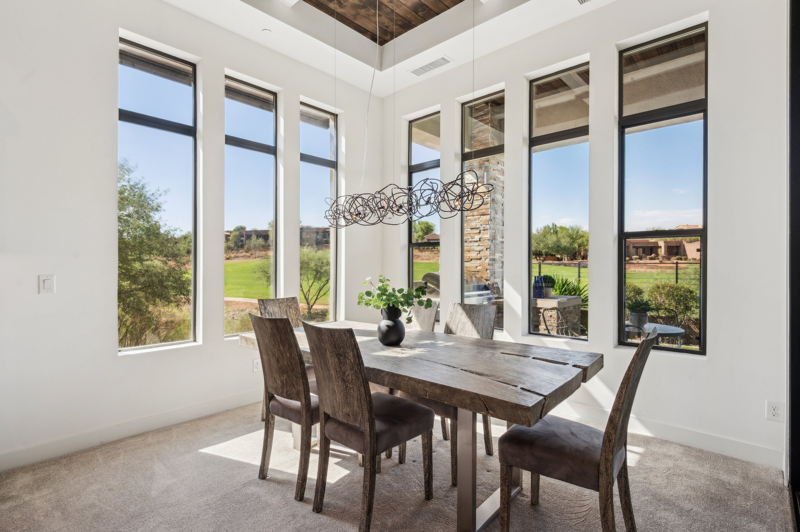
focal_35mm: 18
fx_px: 389
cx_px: 400
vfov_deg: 68.8
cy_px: 266
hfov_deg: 91.7
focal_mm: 17.5
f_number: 8
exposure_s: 1/250
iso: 320
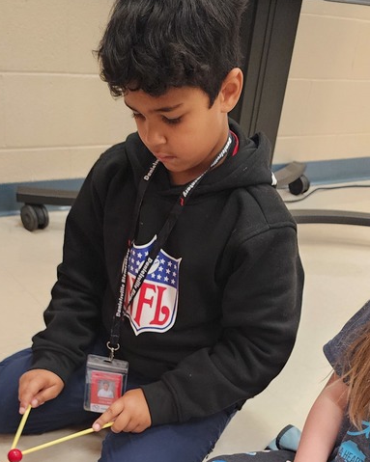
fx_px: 657
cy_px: 429
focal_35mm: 48
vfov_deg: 36.0
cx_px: 223
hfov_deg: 31.3
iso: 640
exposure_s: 1/120
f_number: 1.8
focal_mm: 6.4
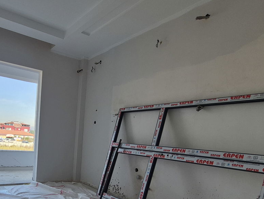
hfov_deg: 63.1
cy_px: 150
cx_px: 82
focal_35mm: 27
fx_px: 206
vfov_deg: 49.2
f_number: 2.2
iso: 50
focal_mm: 1.74
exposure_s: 1/252
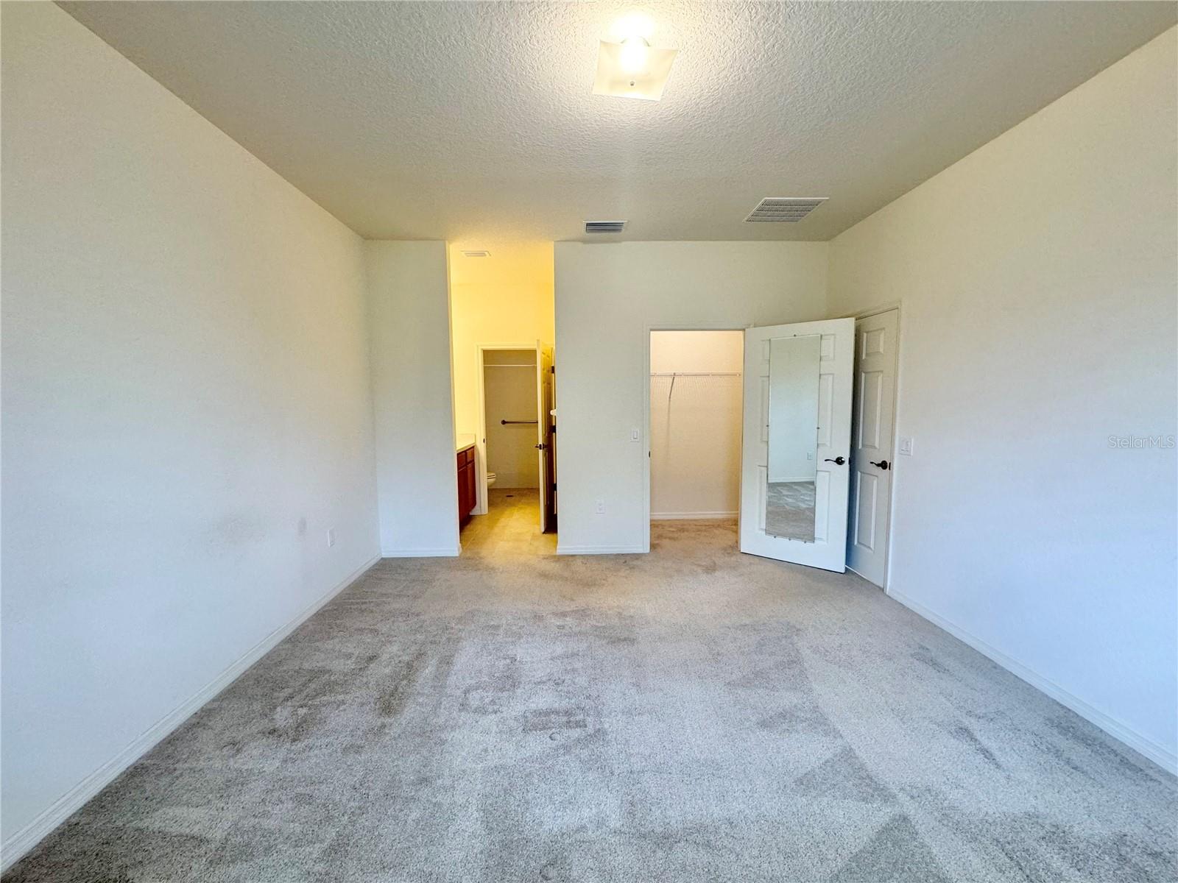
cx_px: 589
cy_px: 442
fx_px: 476
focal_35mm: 14
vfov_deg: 85.7
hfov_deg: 102.1
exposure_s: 1/120
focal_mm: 2.22
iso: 200
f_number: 2.2
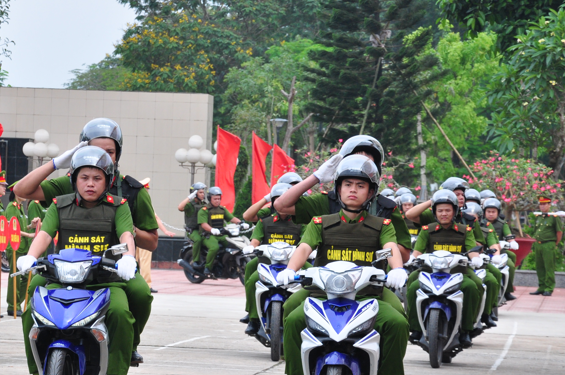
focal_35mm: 205
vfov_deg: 6.7
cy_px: 246
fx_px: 3211
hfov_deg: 10.0
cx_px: 139
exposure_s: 1/500
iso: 500
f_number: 6.3
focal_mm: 85
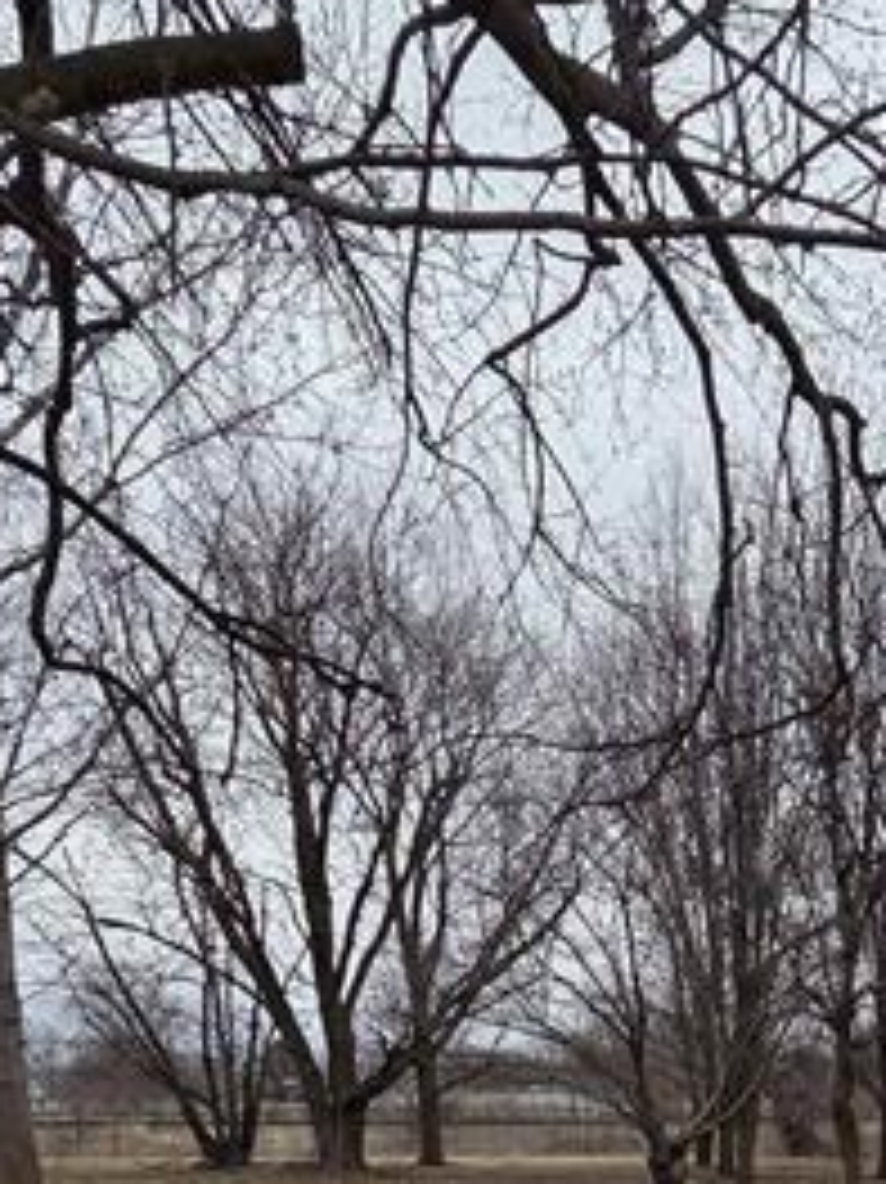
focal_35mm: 38
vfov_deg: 40.0
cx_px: 890
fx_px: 1298
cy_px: 1297
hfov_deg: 34.3
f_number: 2.2
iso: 100
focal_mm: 2.2
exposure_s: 1/2000
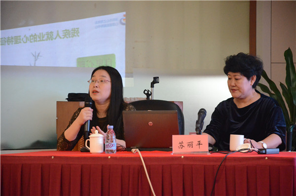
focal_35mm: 158
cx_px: 148
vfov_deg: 8.7
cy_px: 98
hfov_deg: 13.1
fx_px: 1292
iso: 5000
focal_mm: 105
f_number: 5.6
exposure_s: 1/100
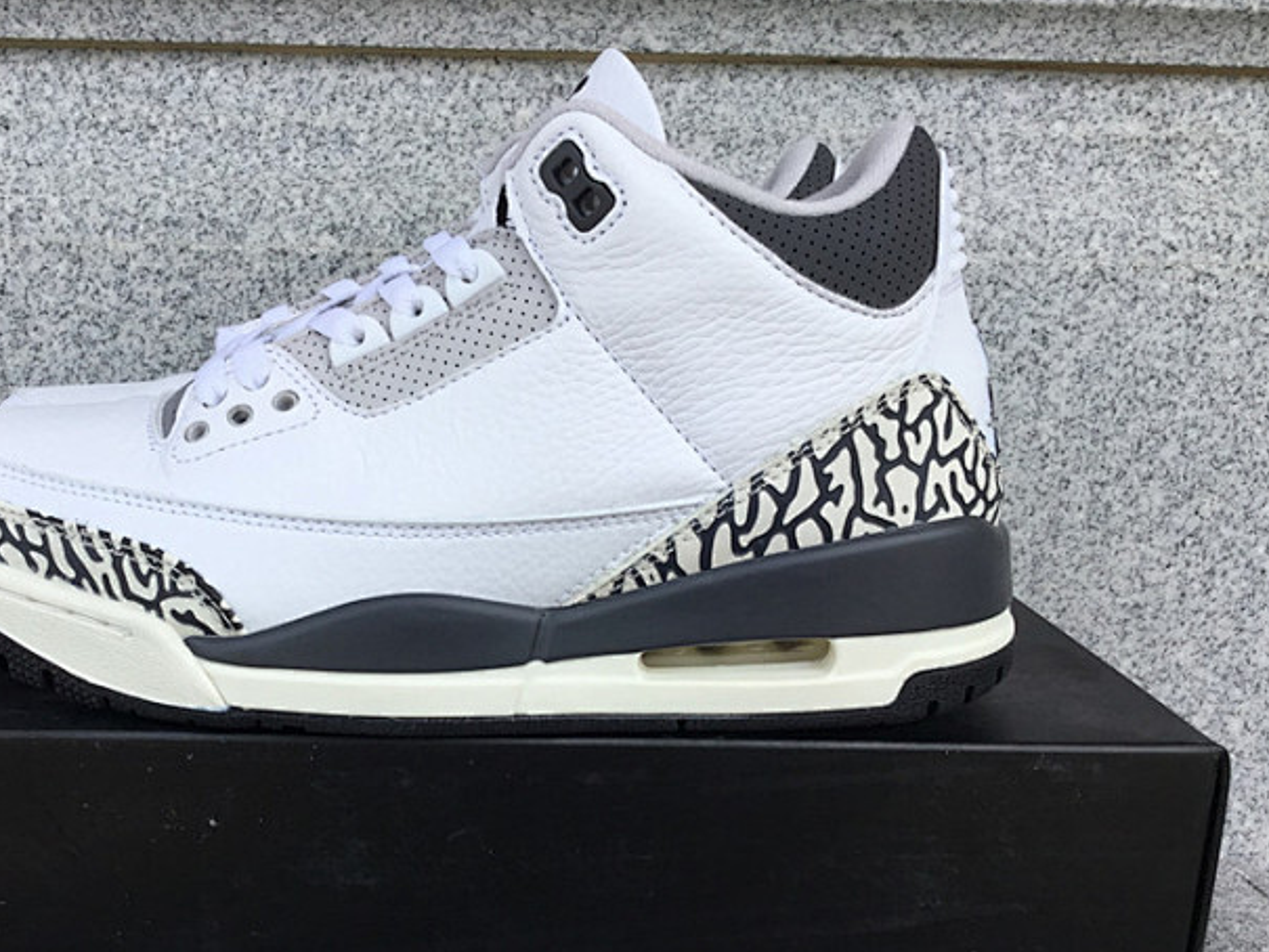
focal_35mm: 41
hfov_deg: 45.3
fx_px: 1503
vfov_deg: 34.9
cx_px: 461
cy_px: 610
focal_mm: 3.3
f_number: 2.4
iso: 25
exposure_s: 1/443
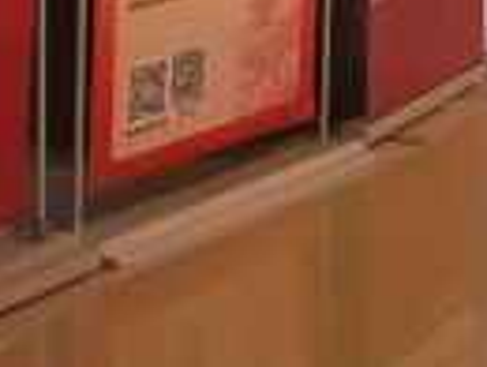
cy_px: -459
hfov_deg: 11.3
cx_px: 996
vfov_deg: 8.8
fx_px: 2199
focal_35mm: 156
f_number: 2.2
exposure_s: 1/17
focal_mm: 4.15
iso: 320
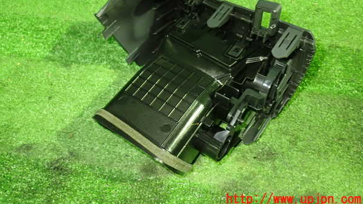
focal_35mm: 33
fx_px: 318
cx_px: 181
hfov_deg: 59.5
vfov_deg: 35.3
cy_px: 70
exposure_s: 1/20
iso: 800
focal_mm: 5.4
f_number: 2.3
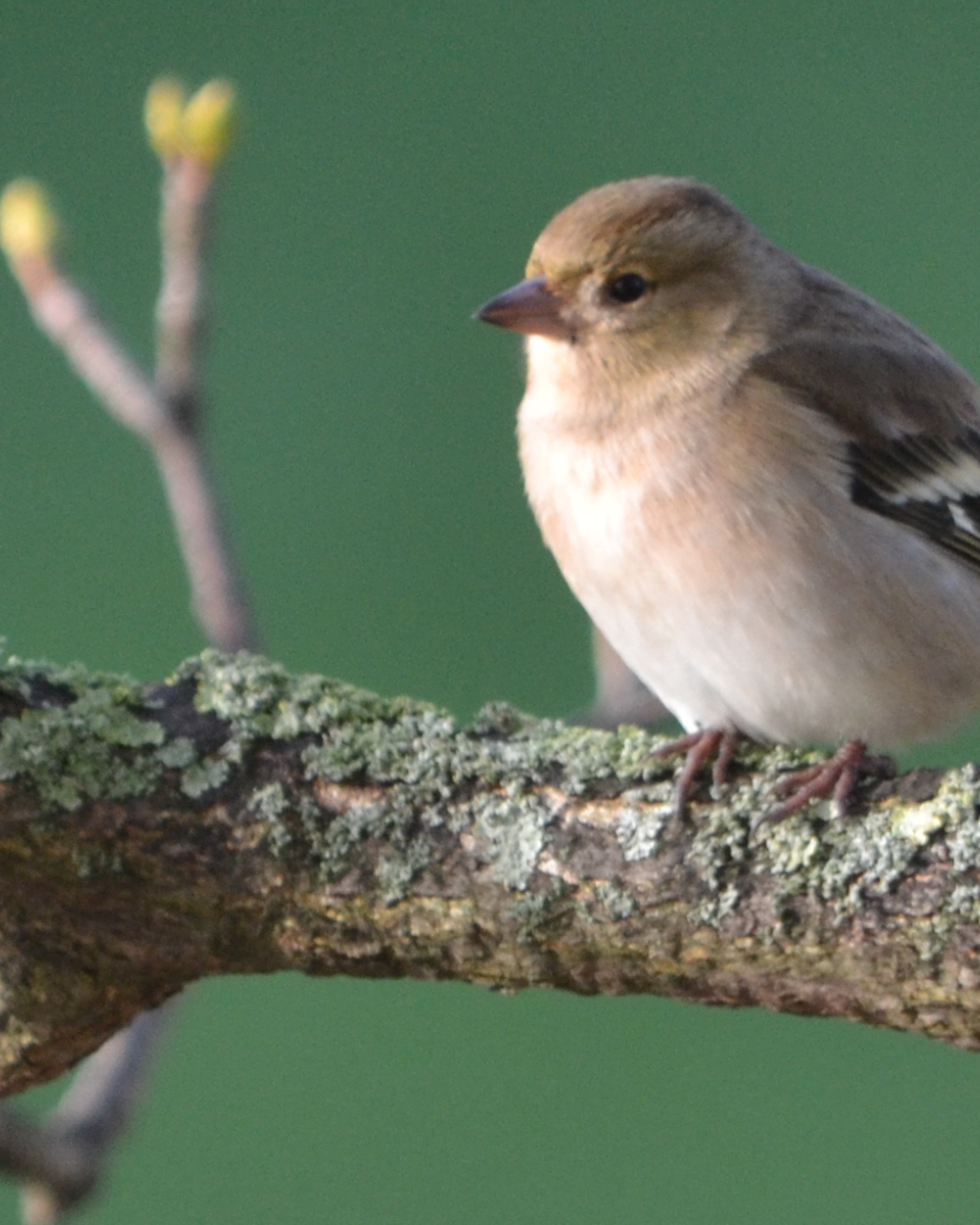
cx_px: 774
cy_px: 613
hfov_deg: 2.4
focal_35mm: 635
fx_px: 23017
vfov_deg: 3.0
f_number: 5.6
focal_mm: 300
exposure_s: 1/500
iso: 1000
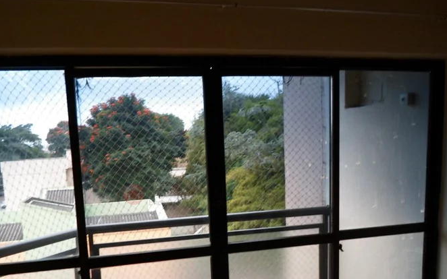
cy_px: 195
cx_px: 204
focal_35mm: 32
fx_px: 390
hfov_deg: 59.6
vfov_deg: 38.8
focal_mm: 4.5
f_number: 2.5
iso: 80
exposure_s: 1/30
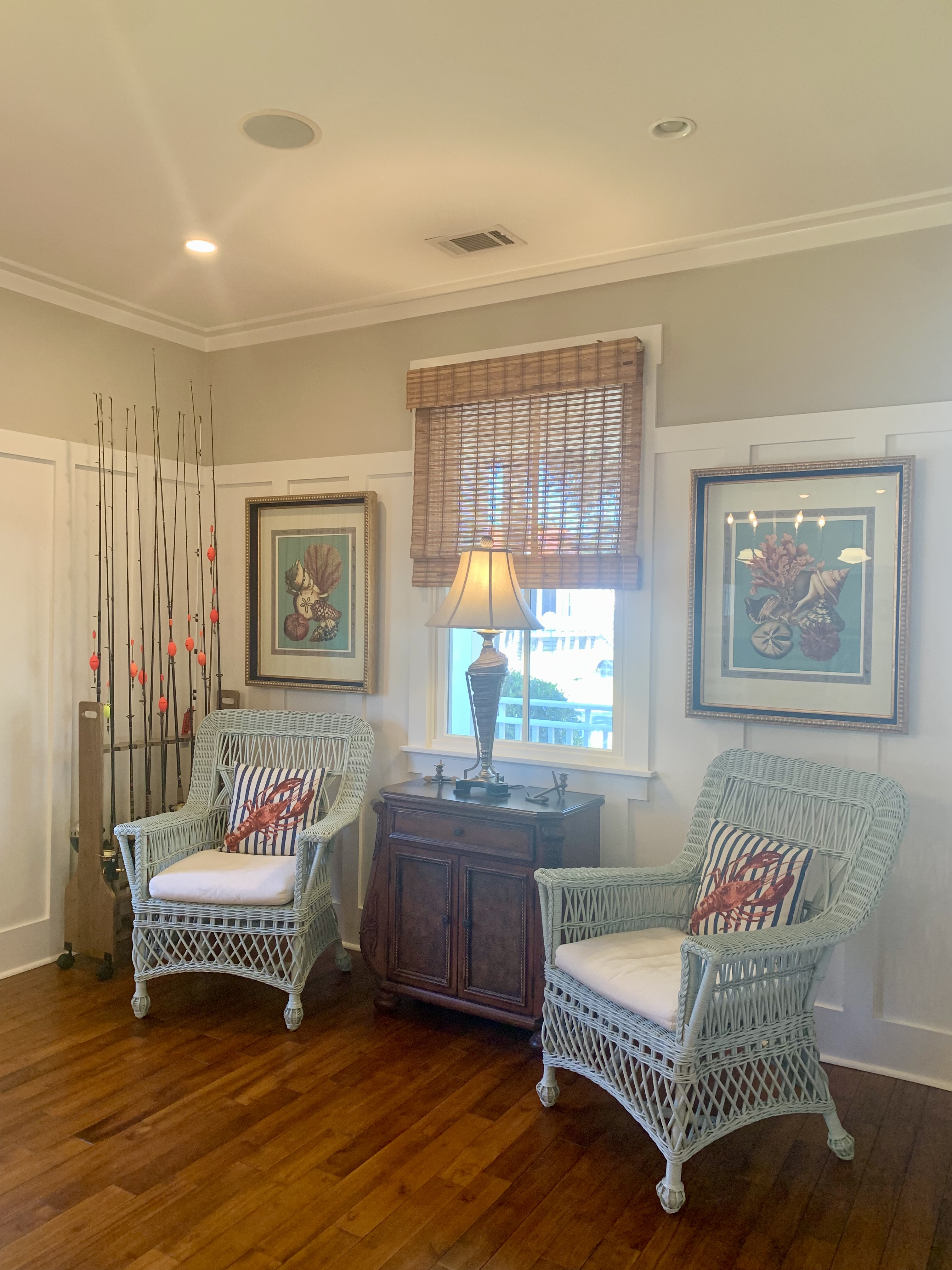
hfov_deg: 53.1
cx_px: 476
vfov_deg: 67.3
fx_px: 953
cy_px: 635
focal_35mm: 26
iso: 125
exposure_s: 1/60
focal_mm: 4.25
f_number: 1.8
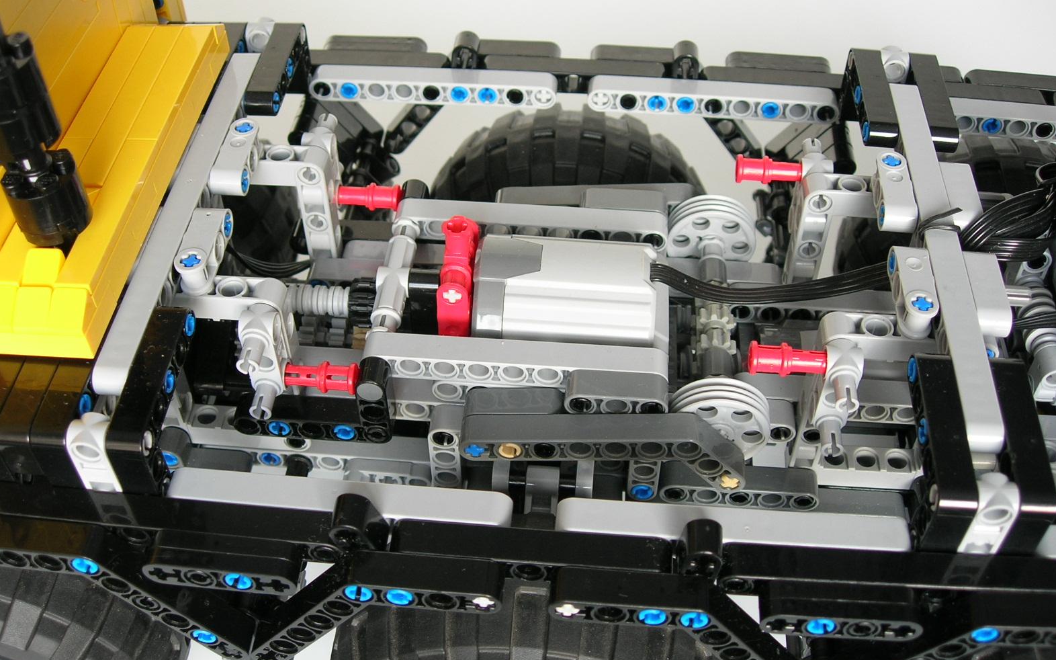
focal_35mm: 41
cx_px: 527
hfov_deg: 48.2
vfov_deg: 31.2
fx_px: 1180
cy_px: 306
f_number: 2.8
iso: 64
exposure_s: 1/7
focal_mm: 7.8
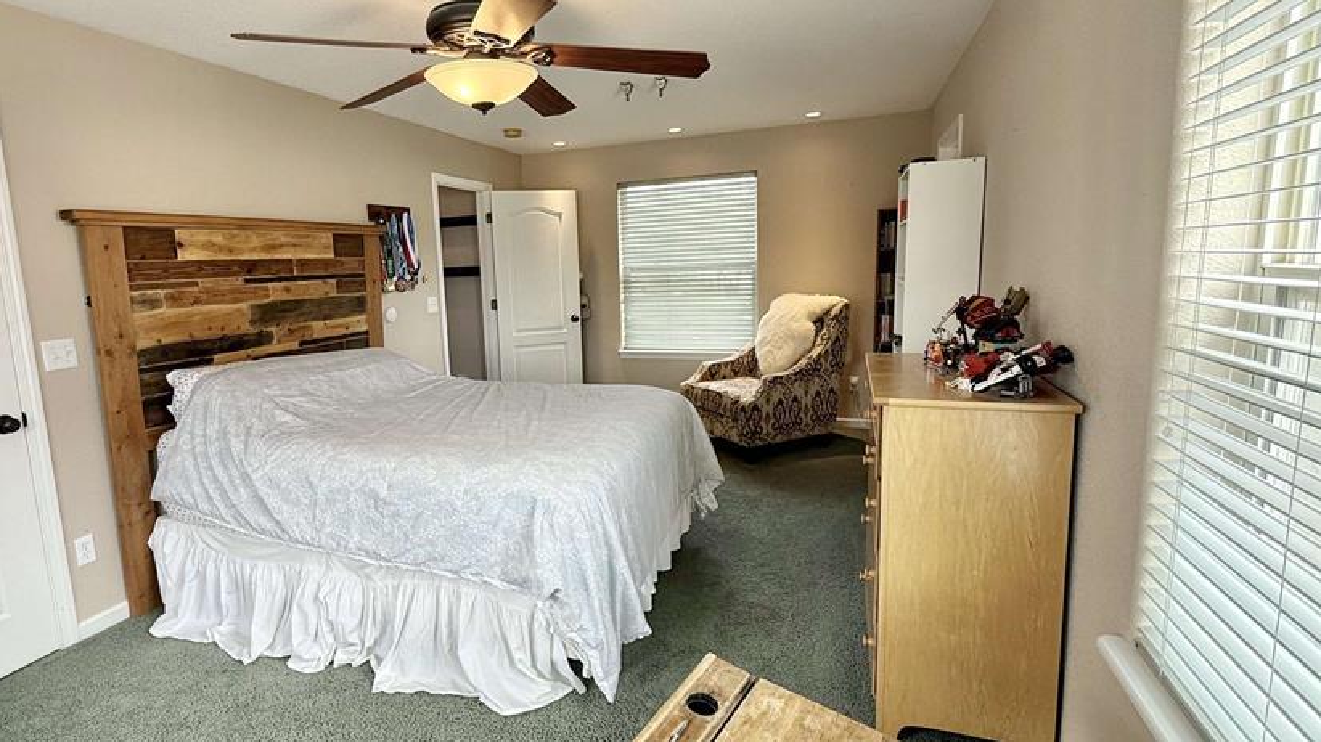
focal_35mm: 19
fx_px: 665
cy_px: 358
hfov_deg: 89.0
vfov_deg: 58.3
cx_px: 564
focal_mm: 2.22
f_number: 2.2
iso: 100
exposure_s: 1/120
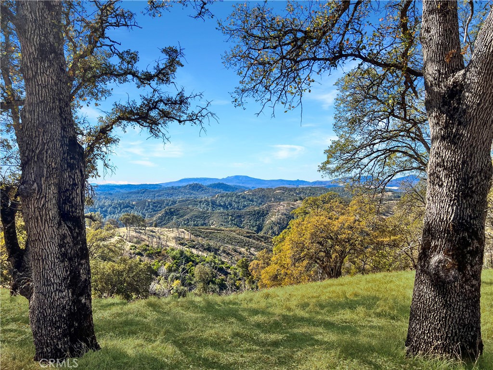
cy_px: 185
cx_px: 246
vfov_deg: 53.1
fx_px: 370
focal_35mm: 26
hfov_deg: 67.3
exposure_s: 1/3257
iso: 50
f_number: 1.5
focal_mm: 5.7
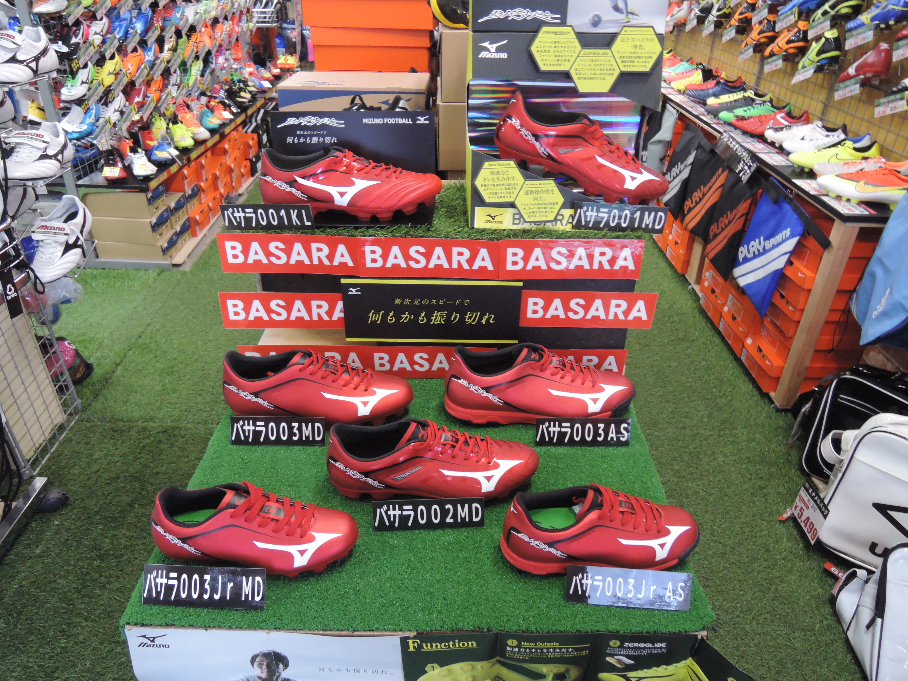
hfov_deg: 71.6
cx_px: 454
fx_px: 630
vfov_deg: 56.8
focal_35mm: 24
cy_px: 340
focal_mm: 5.1
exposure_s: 1/8
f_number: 2.8
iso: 720
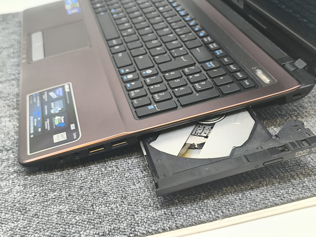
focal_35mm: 46
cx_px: 158
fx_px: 420
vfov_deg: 31.5
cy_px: 118
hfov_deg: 41.2
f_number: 1.65
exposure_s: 1/100
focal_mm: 6.14
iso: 250
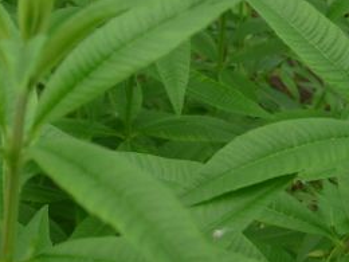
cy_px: 12
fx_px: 1270
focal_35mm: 126
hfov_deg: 14.8
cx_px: -142
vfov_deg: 11.7
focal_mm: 7.3
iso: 100
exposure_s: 1/80
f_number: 3
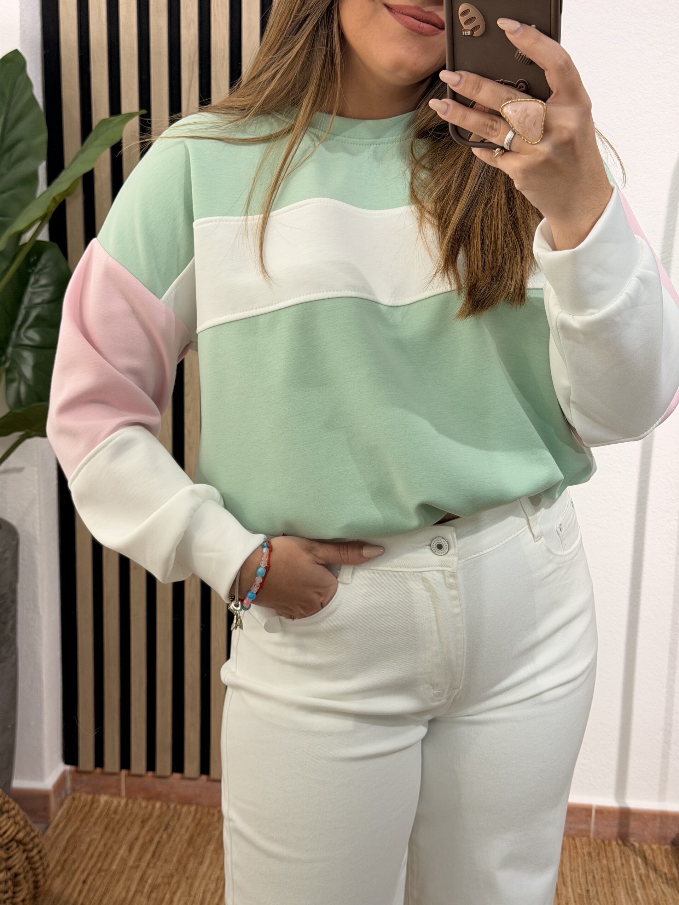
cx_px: 340
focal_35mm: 48
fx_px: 1255
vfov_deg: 39.7
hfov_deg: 30.3
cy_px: 452
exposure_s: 1/100
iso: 50
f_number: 1.78
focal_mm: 6.76
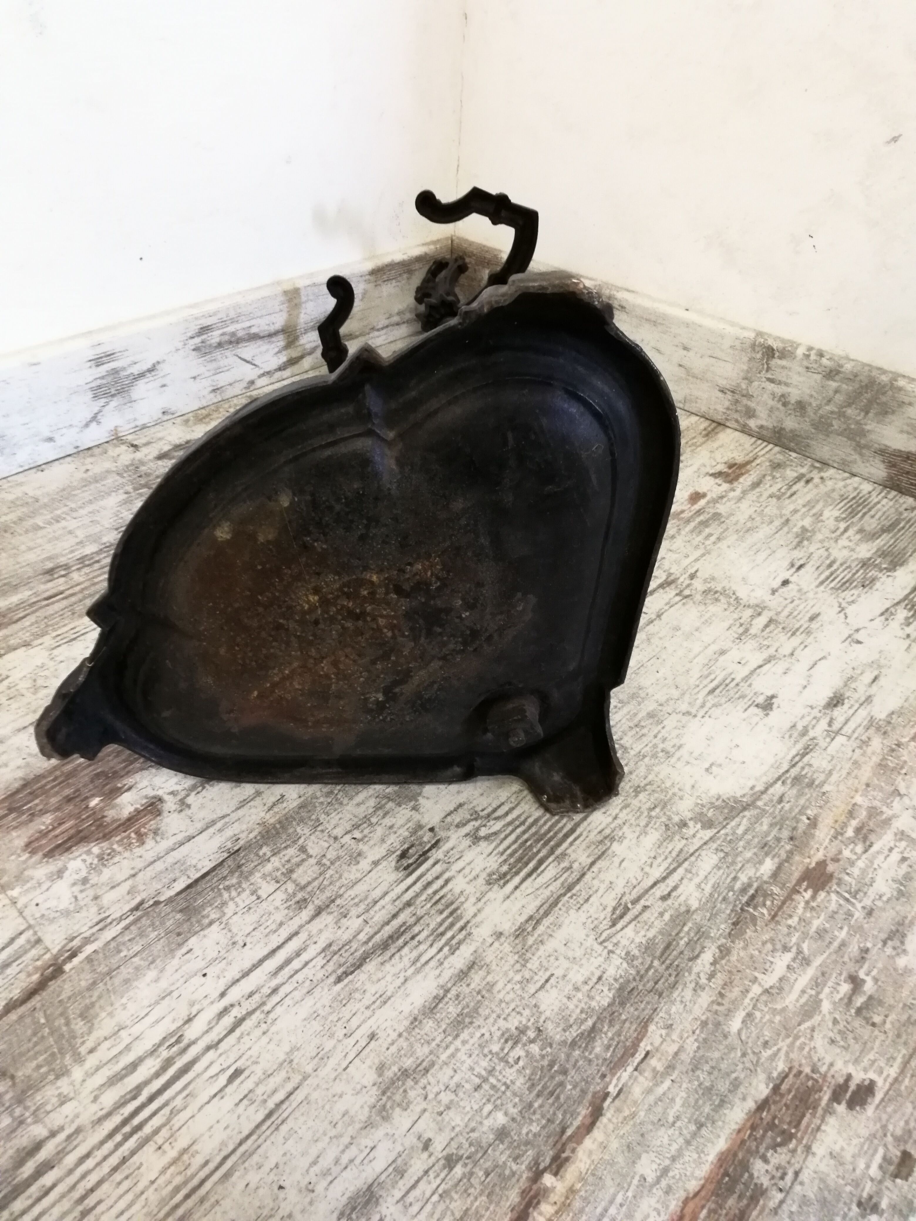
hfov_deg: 56.8
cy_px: 610
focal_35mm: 24
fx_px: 847
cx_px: 458
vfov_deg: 71.6
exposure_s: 1/33.3
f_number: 2.2
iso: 125
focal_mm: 2.38
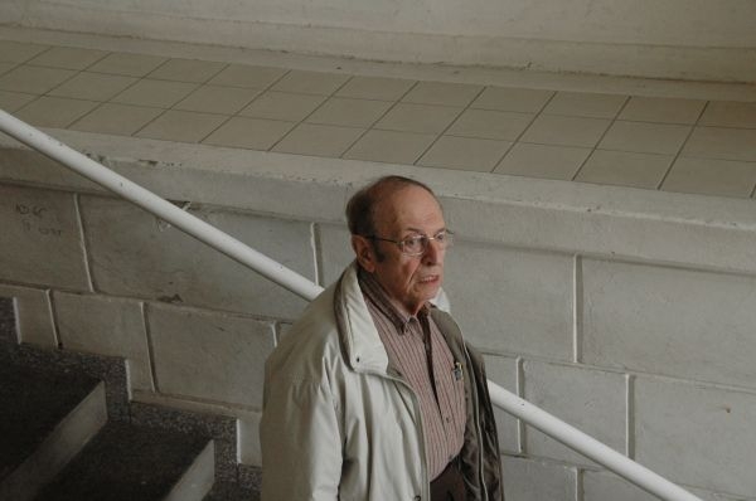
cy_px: 250
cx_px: 378
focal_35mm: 69
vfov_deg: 19.7
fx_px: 1447
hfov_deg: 29.3
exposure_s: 1/200
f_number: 7.1
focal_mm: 46
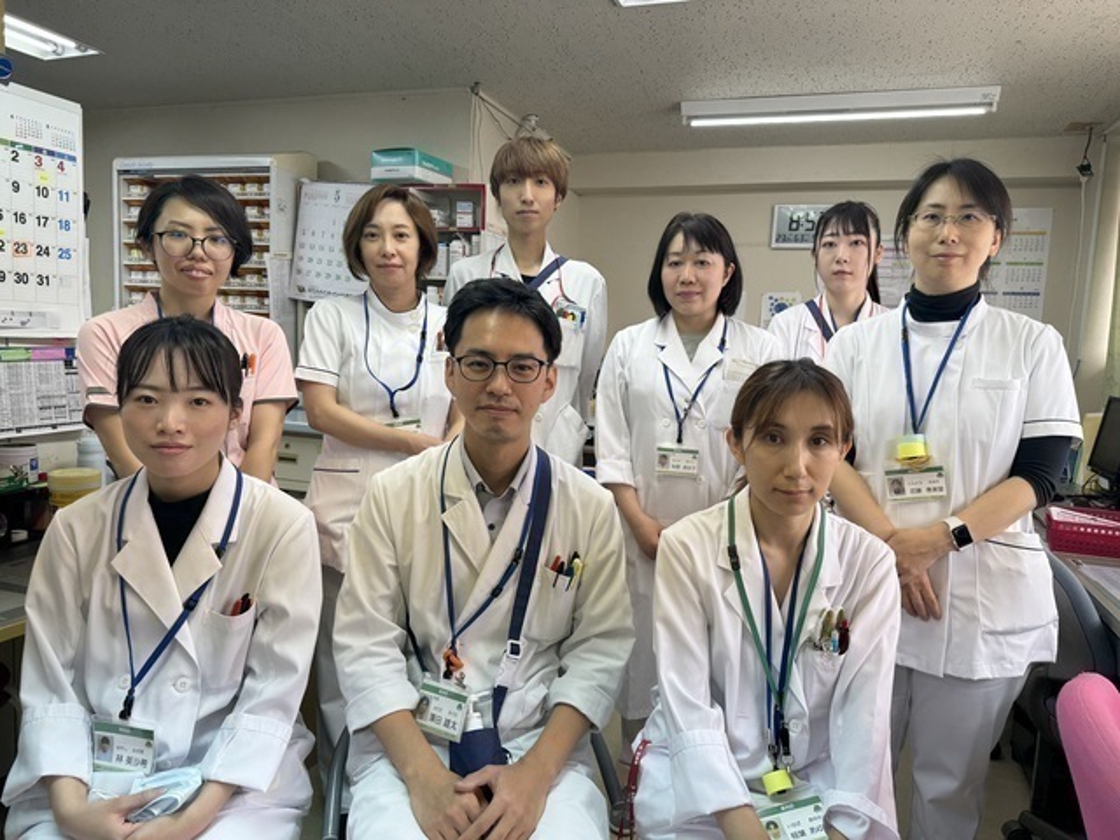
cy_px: 420
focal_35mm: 24
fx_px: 777
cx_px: 560
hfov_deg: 71.6
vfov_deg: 56.8
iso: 80
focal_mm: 6.76
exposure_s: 1/100
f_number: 1.78
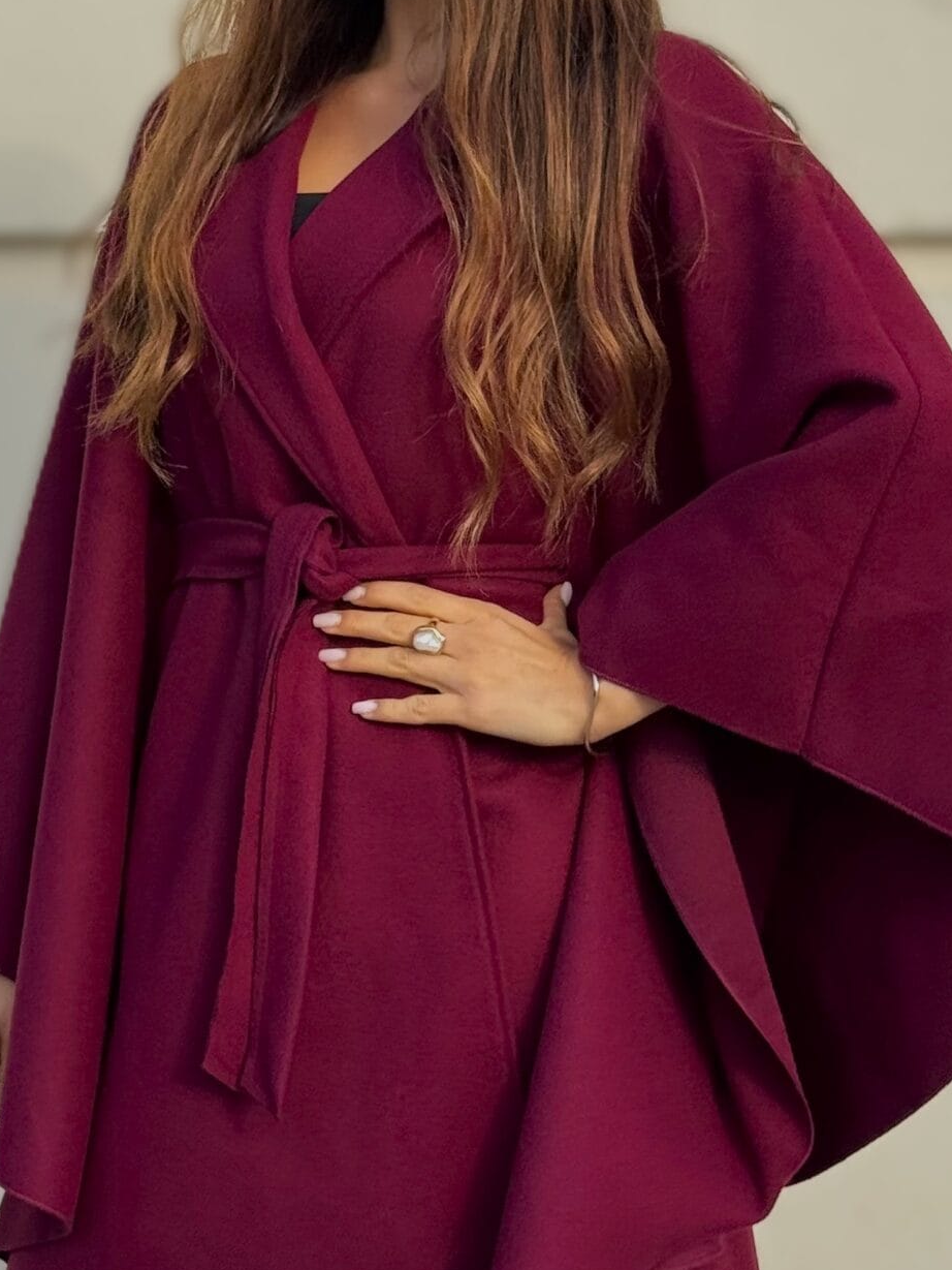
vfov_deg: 19.6
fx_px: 3666
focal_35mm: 100
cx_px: 401
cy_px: 557
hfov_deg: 14.8
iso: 64
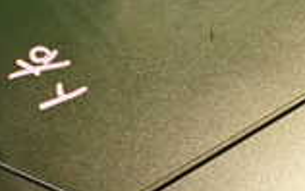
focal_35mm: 129
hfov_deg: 16.2
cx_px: 191
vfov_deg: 10.2
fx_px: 1073
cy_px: 106
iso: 400
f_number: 2.4
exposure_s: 1/30
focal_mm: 5.79
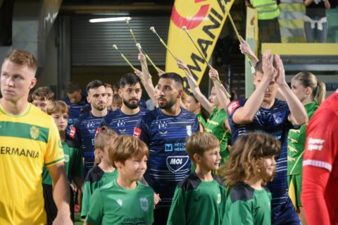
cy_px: 112
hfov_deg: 16.8
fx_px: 1144
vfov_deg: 11.2
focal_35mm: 122
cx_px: 169
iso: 3200
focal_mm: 122
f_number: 5.6
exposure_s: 1/250
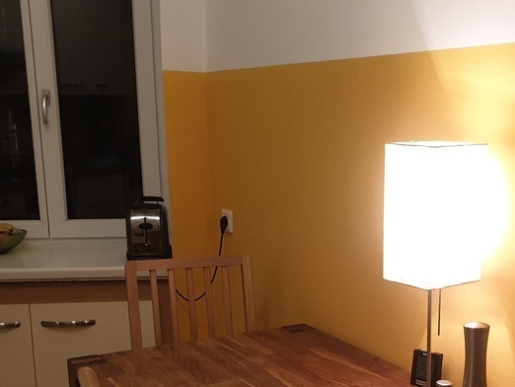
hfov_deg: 37.1
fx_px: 759
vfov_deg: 27.6
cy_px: 344
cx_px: 341
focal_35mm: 51
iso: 320
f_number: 2.4
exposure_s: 1/50
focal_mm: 4.3
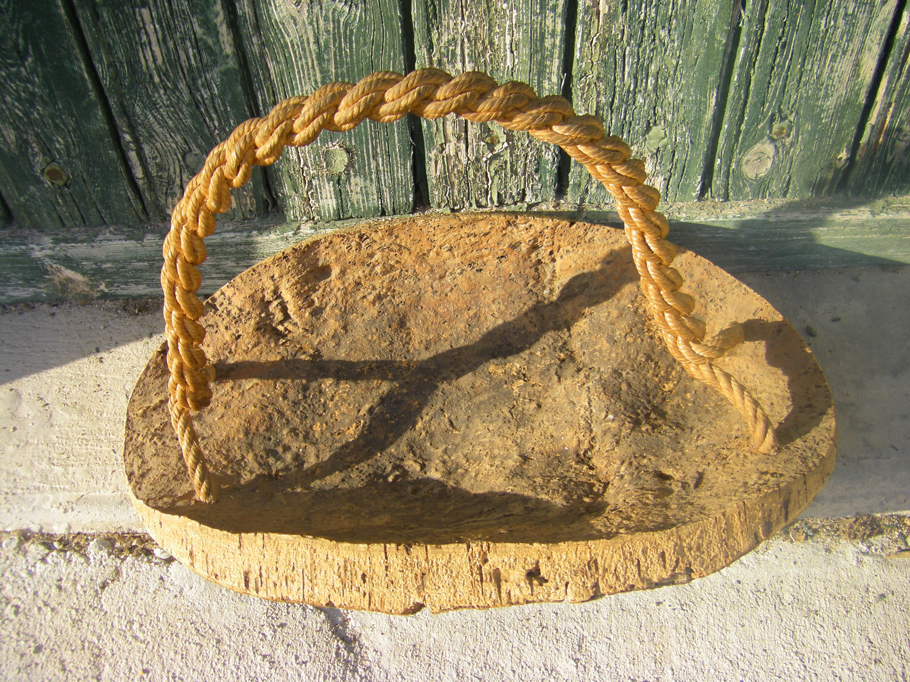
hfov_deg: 49.0
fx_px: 999
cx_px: 455
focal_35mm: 38
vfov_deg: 37.7
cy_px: 341
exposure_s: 1/200
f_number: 3.5
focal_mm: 6.3
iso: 64
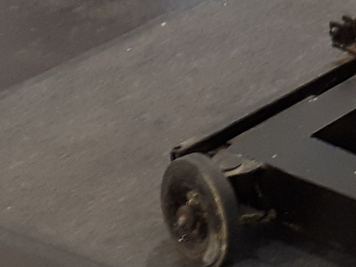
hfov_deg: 10.5
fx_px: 1676
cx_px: 832
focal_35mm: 163
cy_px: -488
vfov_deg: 8.0
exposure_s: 1/33
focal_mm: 3.6
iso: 125
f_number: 1.9
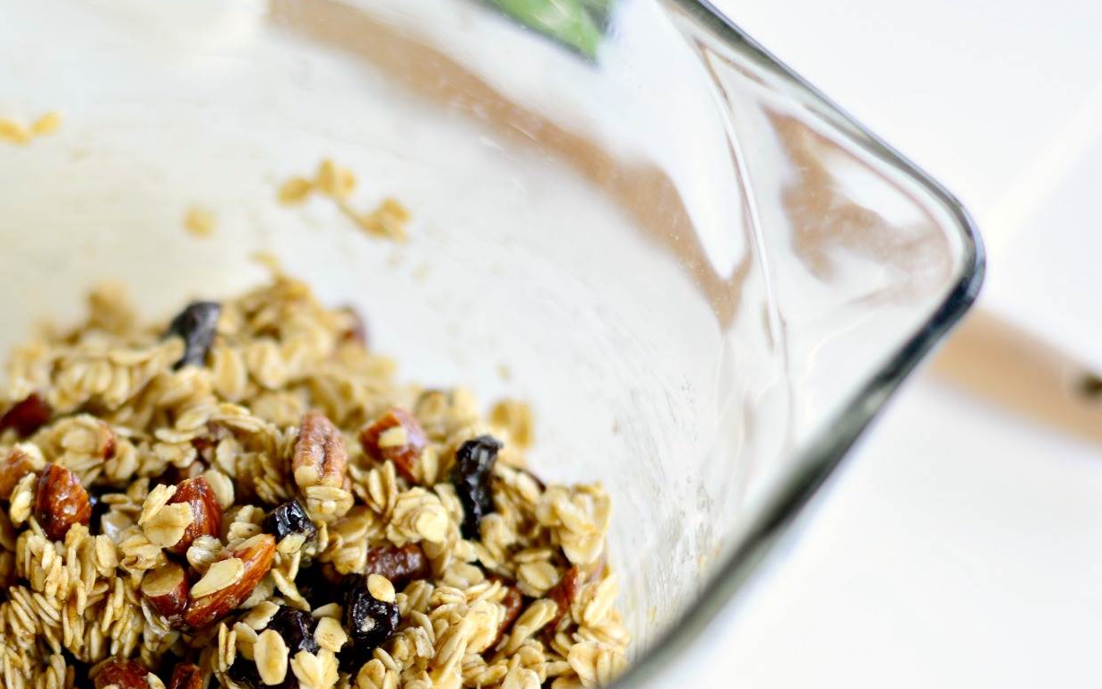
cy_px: 509
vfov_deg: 14.5
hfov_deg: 22.7
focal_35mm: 90
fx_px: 2703
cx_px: 225
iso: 100
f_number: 2.2
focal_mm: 50
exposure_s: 1/80
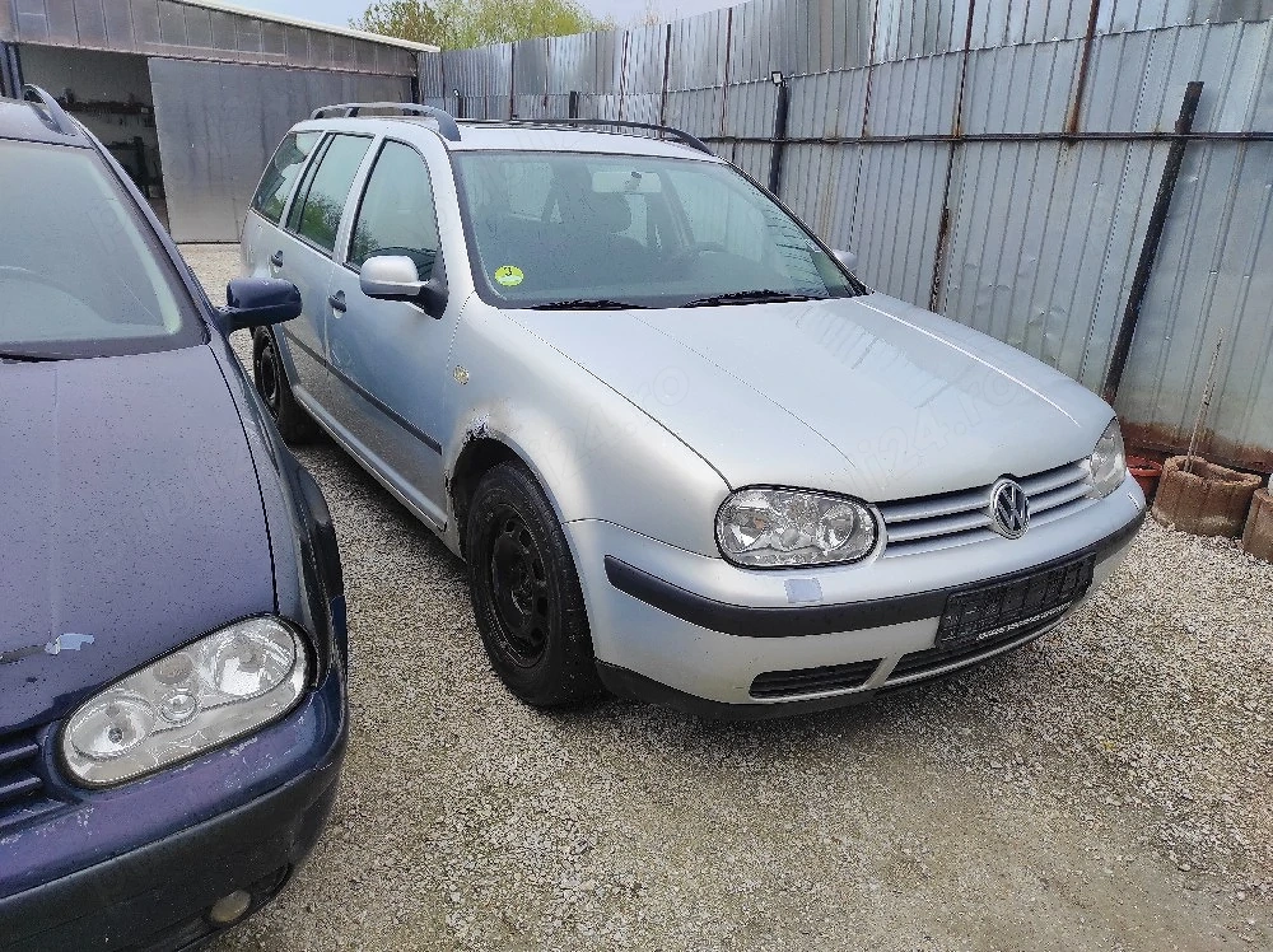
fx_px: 918
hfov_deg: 69.4
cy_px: 476
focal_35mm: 25
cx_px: 636
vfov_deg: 54.8
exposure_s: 1/1250
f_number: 1.89
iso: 100
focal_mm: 5.43
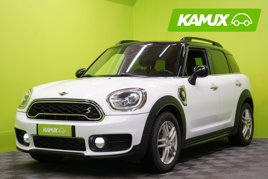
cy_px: 90
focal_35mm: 66
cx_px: 134
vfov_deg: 20.6
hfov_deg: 30.5
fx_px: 491
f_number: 5.6
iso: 400
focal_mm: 66
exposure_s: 1/25
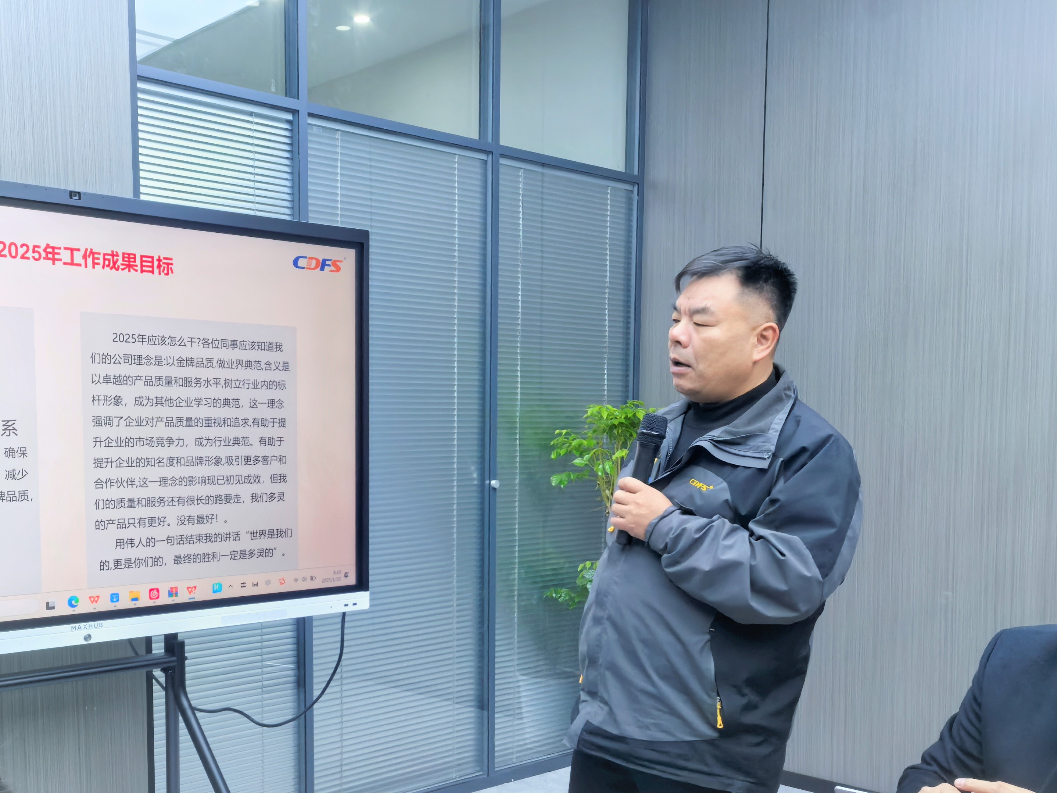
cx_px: 531
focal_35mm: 28
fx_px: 855
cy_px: 401
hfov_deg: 63.4
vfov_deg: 49.7
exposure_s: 1/100
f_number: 4
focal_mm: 5.75
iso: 160
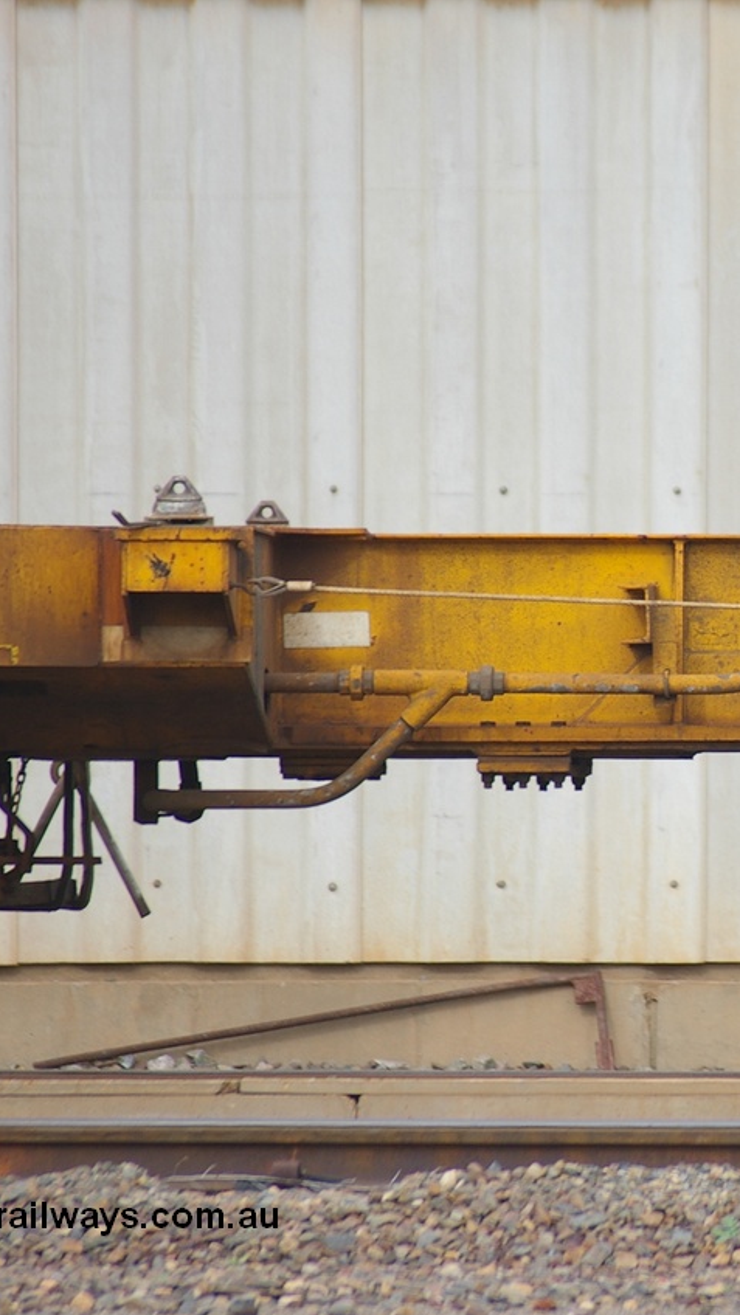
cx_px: 743
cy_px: 658
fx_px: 24802
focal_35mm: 711
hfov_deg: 1.7
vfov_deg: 3.0
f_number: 5.6
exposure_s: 1/250
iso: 200
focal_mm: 300
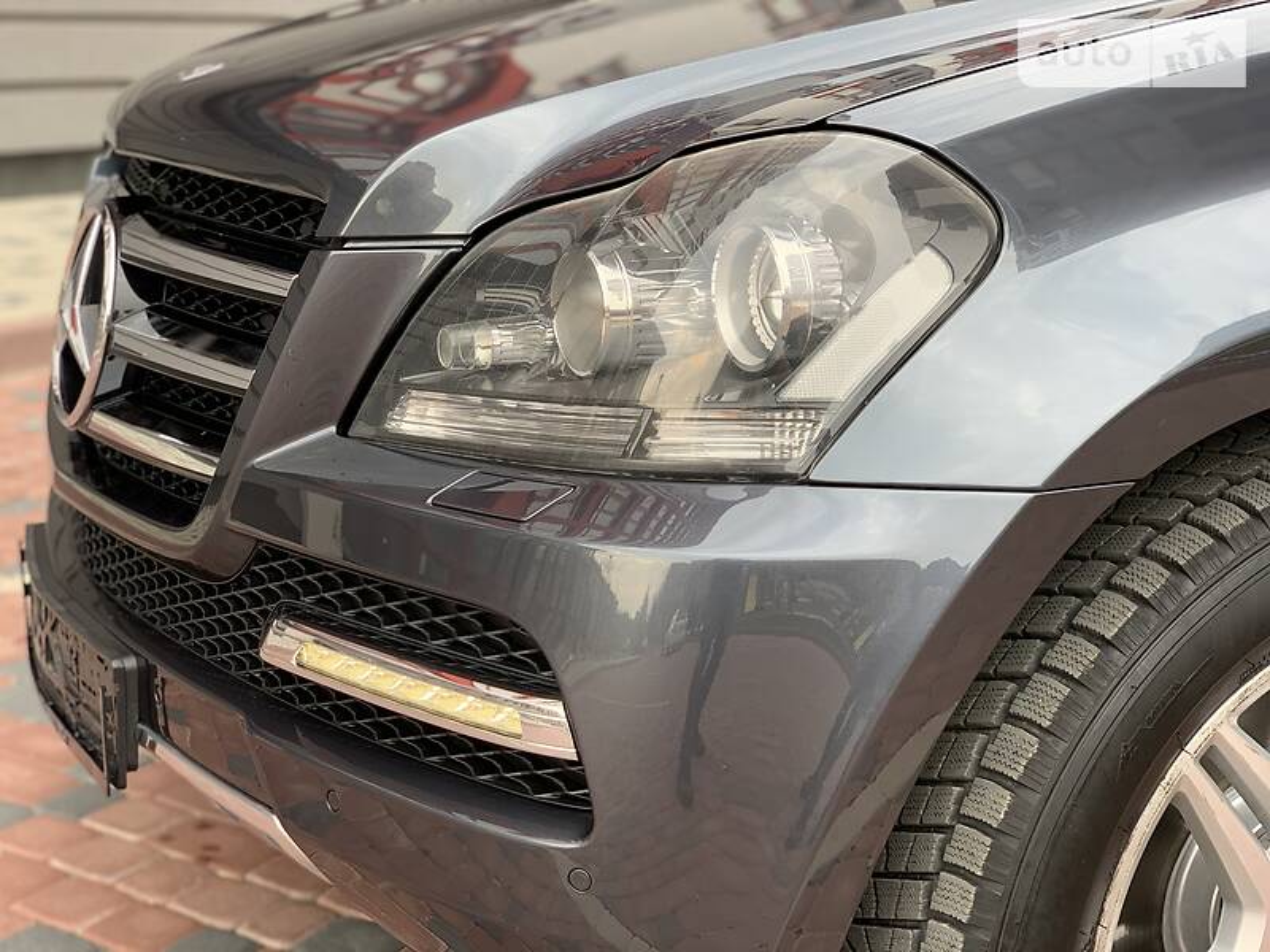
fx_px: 1908
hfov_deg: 36.8
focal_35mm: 52
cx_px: 635
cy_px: 476
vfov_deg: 28.0
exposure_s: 1/122
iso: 32
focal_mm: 6
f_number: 2.4
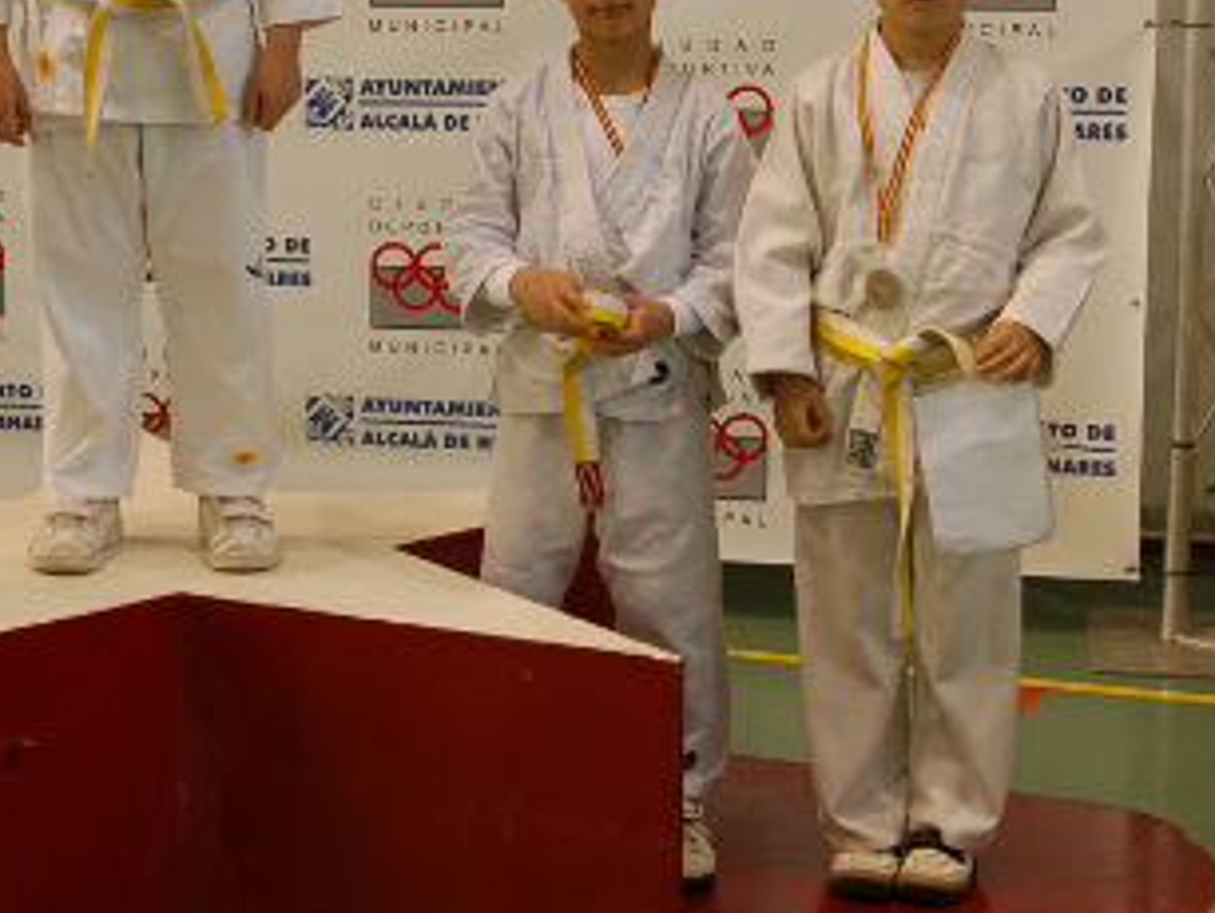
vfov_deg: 18.5
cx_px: 199
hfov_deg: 24.2
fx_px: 2775
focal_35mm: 79
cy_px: 175
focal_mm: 28
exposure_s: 1/50
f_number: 4
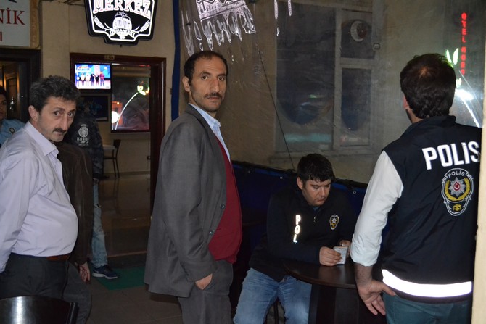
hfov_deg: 45.0
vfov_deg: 30.9
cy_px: 162
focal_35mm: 44
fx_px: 587
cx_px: 243
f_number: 4.5
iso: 3200
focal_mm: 29
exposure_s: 1/60
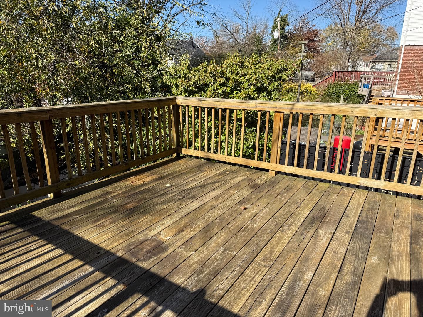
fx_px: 293
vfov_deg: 56.8
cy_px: 158
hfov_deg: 71.6
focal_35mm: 24
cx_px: 212
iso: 80
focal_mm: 6.76
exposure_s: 1/2703
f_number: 1.78
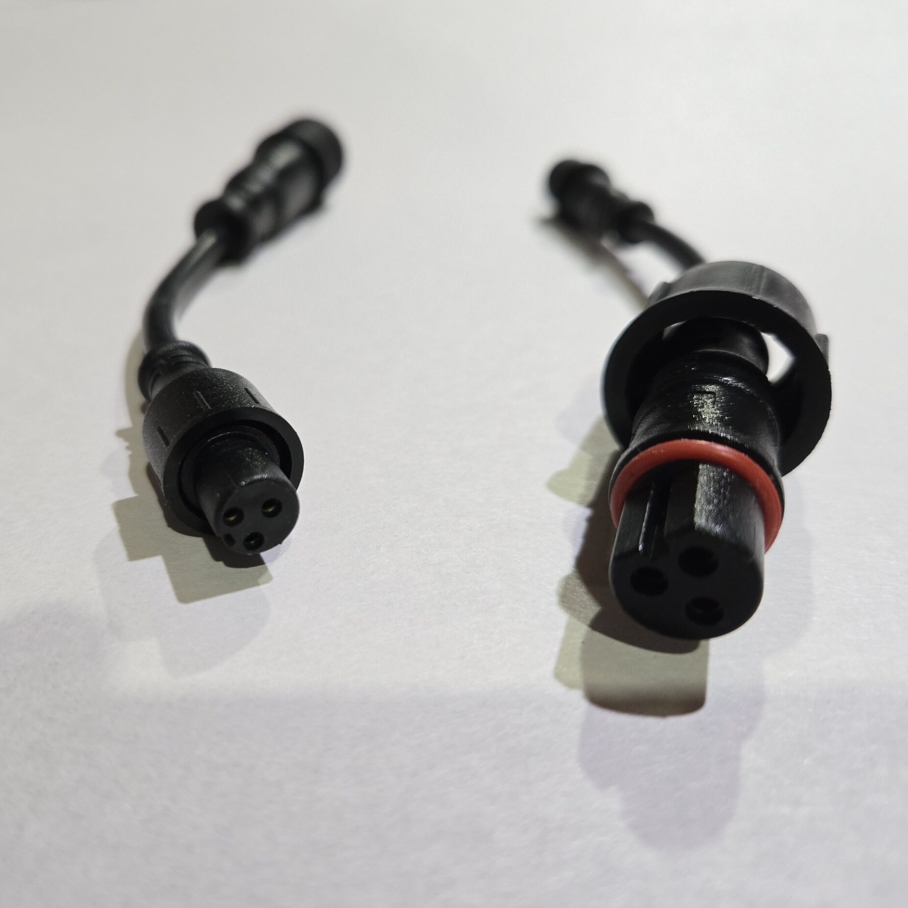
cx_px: 349
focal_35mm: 28
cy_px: 464
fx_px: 831
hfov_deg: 56.7
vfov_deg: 57.3
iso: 640
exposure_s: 1/120
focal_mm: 5.4
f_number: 1.8
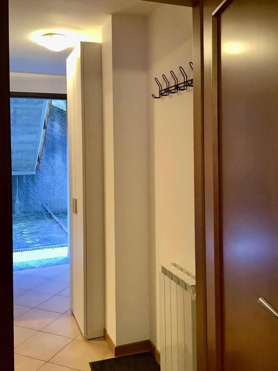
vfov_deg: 58.4
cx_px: 139
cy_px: 186
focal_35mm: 31
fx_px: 332
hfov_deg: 45.4
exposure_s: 1/50
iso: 320
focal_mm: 3.3
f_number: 2.4
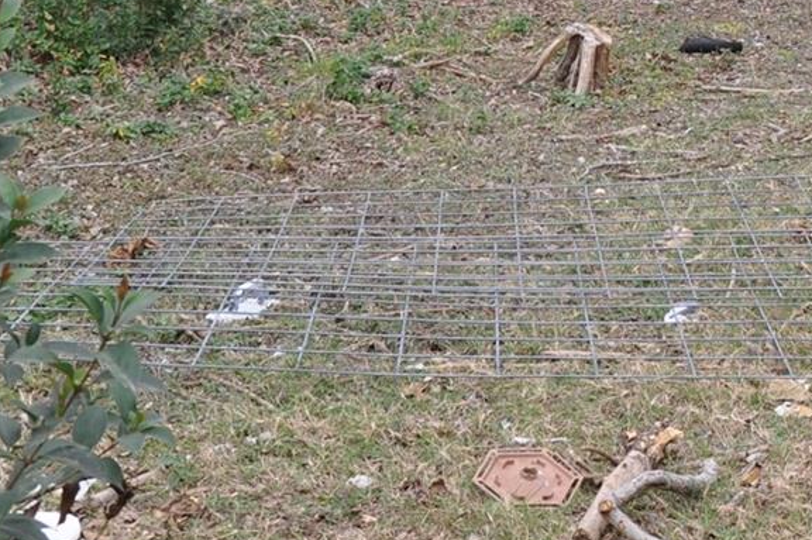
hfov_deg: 19.8
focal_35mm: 96
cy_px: -357
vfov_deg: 13.1
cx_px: 1002
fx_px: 2163
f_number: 7.1
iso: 200
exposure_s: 1/200
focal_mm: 18
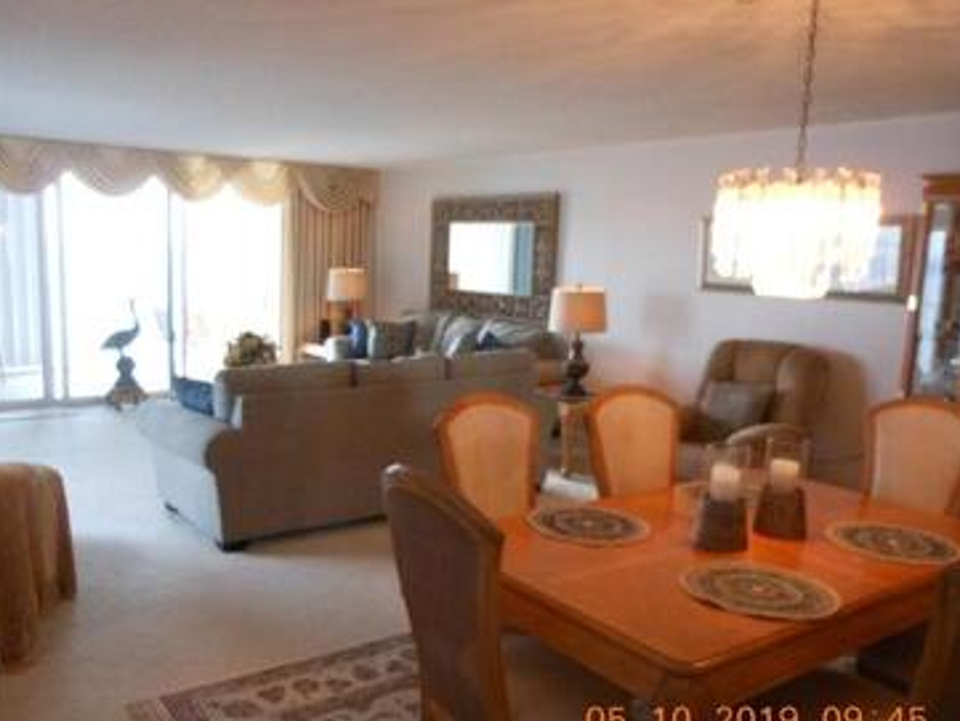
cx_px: 433
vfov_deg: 45.4
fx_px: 860
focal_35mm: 31
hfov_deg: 58.2
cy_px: 396
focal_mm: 5
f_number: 3.7
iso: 250
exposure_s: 1/30
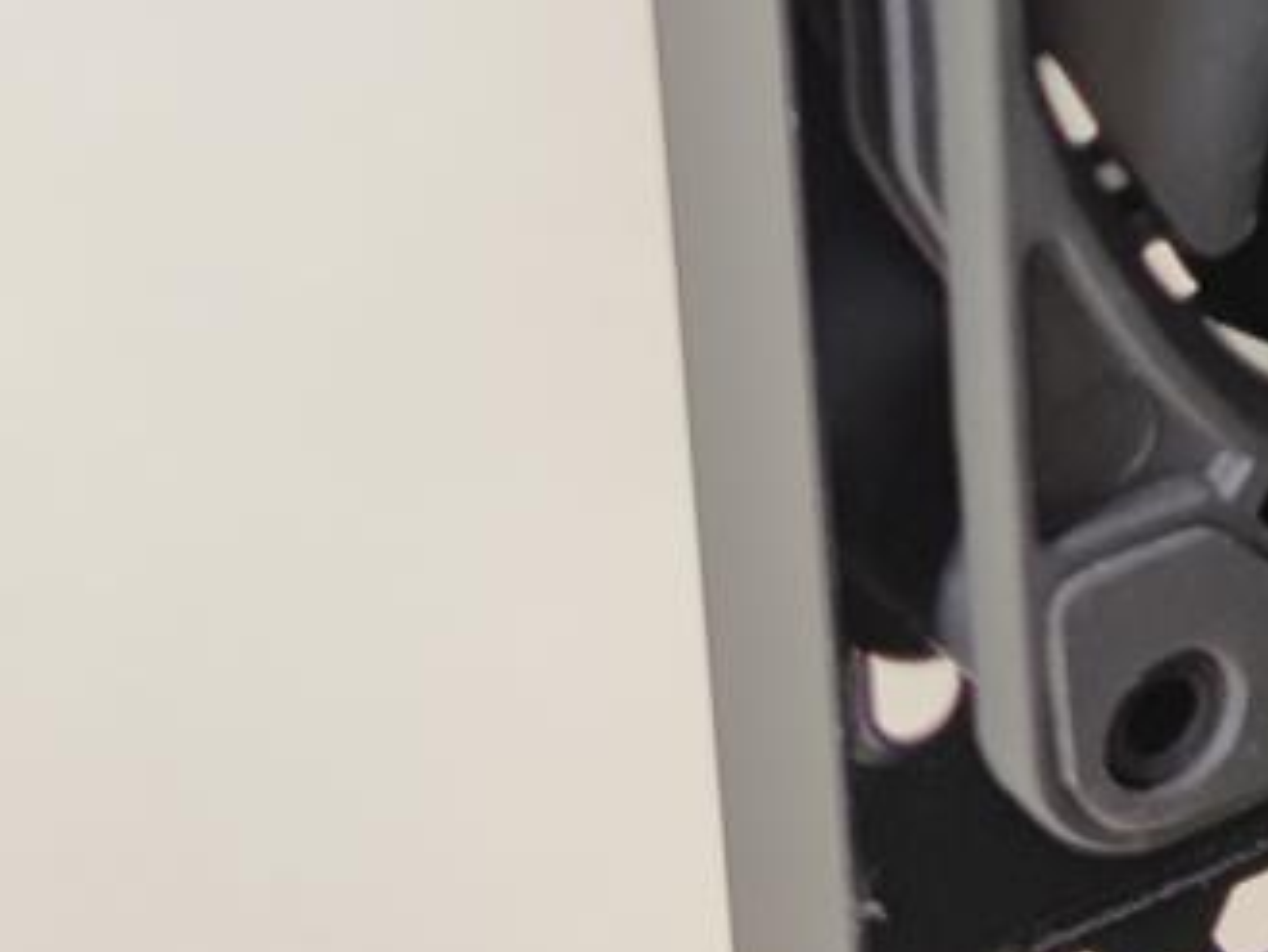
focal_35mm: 114
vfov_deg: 12.5
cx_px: 1835
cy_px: -341
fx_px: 4177
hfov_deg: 16.0
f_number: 1.85
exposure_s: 1/100
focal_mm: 6.78
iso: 98
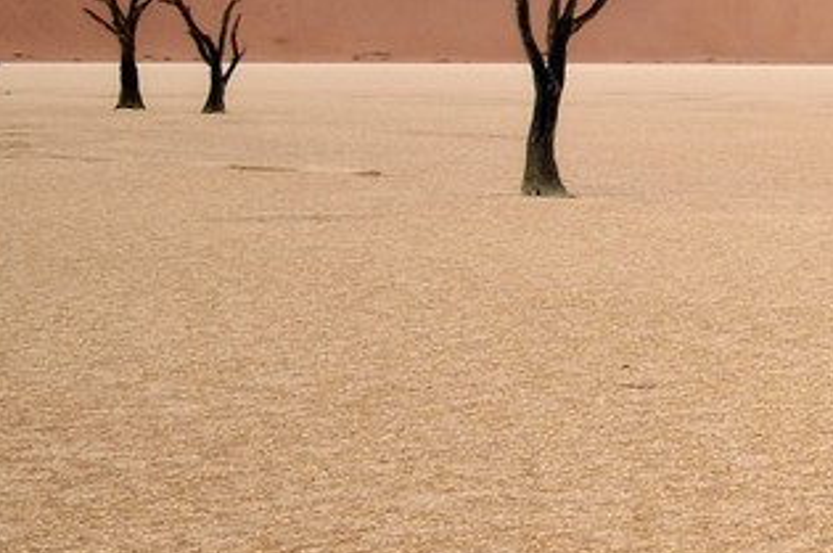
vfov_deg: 11.2
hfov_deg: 12.6
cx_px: 2065
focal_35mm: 122
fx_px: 2819
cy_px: 452
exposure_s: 1/80
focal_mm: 24
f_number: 11
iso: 100
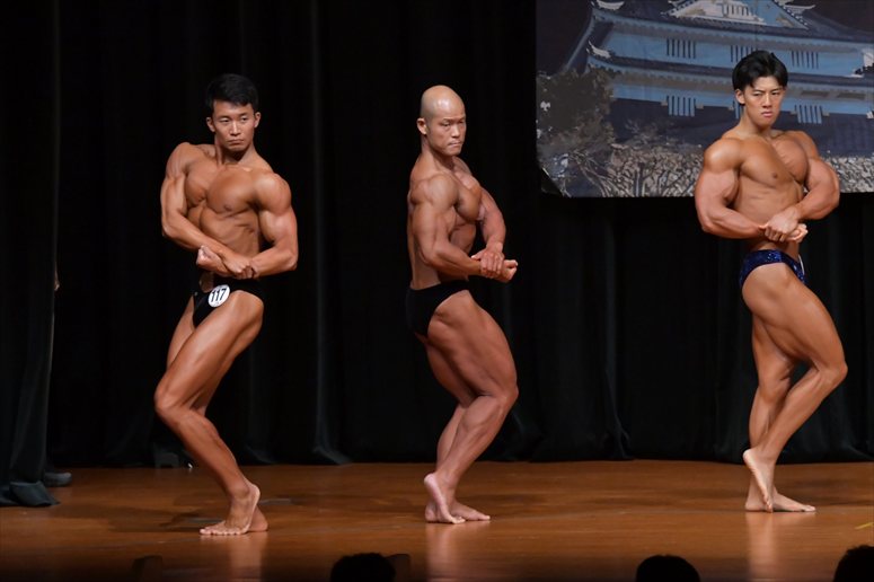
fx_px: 6552
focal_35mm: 270
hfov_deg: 7.6
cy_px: 291
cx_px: 437
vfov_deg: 5.1
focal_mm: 180
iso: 5000
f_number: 5.6
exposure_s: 1/400
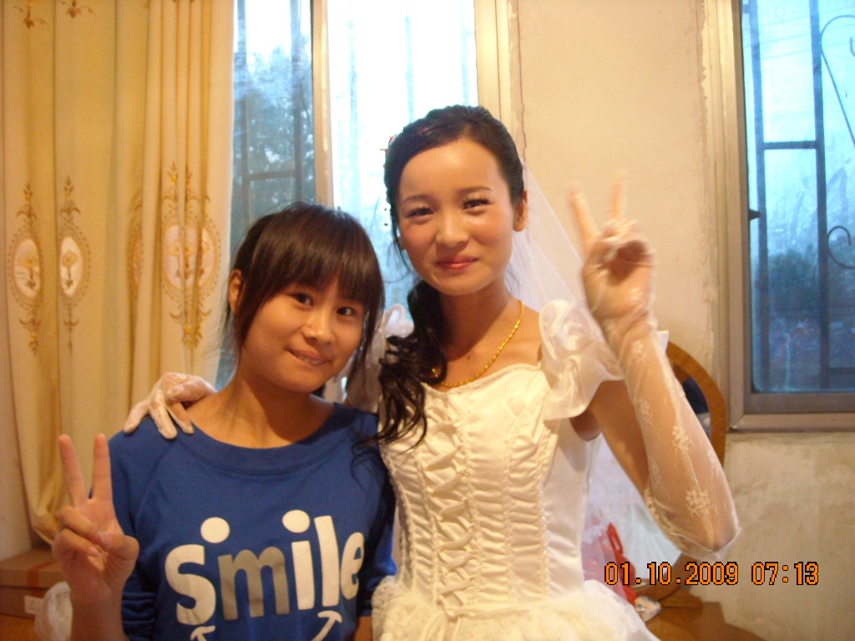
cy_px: 320
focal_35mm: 35
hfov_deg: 52.6
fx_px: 864
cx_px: 428
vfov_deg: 40.7
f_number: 2.8
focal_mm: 5.7
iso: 400
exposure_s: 1/33
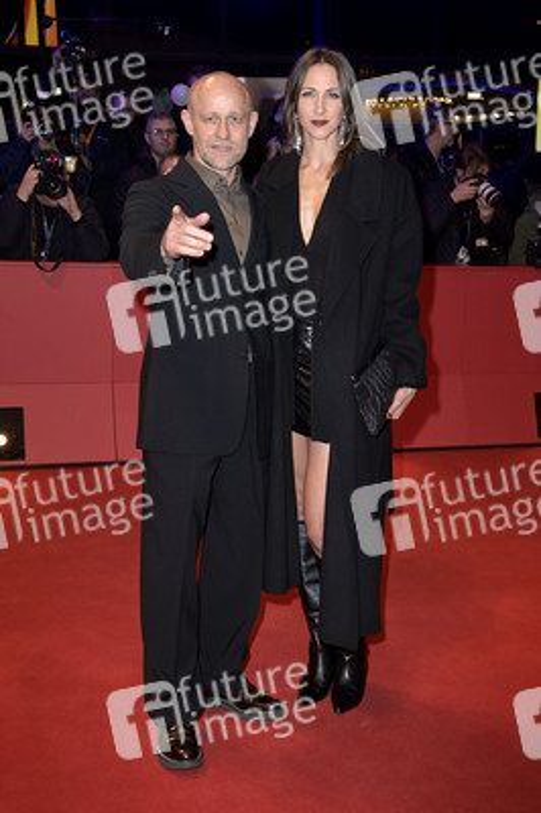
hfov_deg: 28.0
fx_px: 1084
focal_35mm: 48
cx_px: 270
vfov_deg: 41.1
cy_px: 406
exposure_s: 1/200
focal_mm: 48
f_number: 5.6
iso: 1000
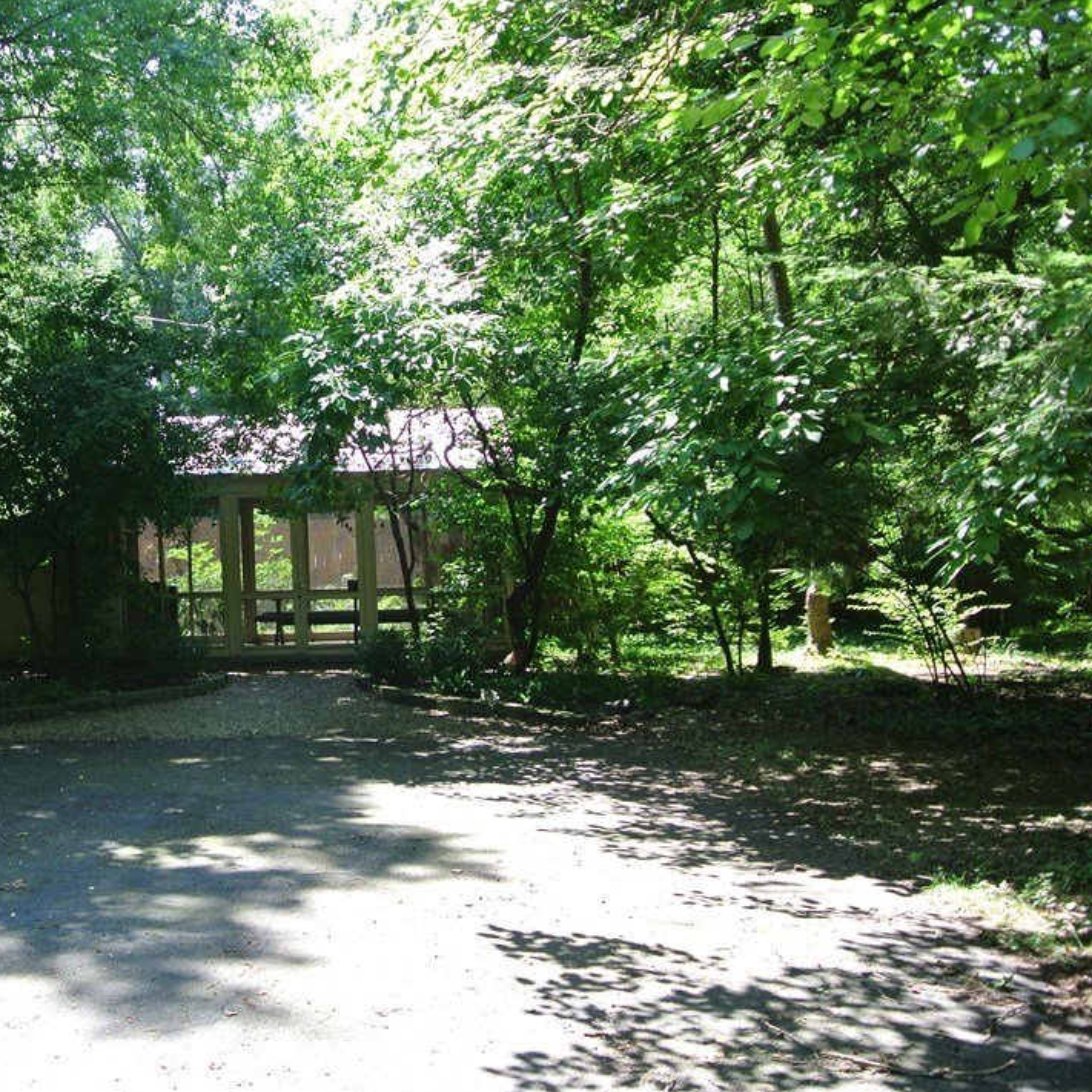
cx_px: 286
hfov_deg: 45.7
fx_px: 1249
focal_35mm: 35
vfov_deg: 47.2
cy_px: 541
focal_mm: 10
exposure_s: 1/100
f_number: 3.5
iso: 100
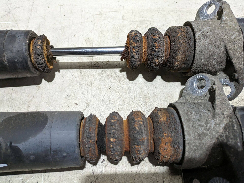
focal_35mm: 25
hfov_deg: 69.4
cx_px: 122
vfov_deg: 54.9
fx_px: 176
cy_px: 92
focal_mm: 5.43
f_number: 1.89
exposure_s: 1/100
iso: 320
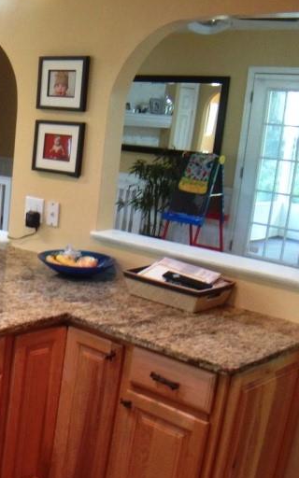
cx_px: -135
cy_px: 288
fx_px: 913
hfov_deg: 17.0
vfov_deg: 29.3
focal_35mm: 70
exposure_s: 1/20
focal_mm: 4.13
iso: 125
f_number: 2.4
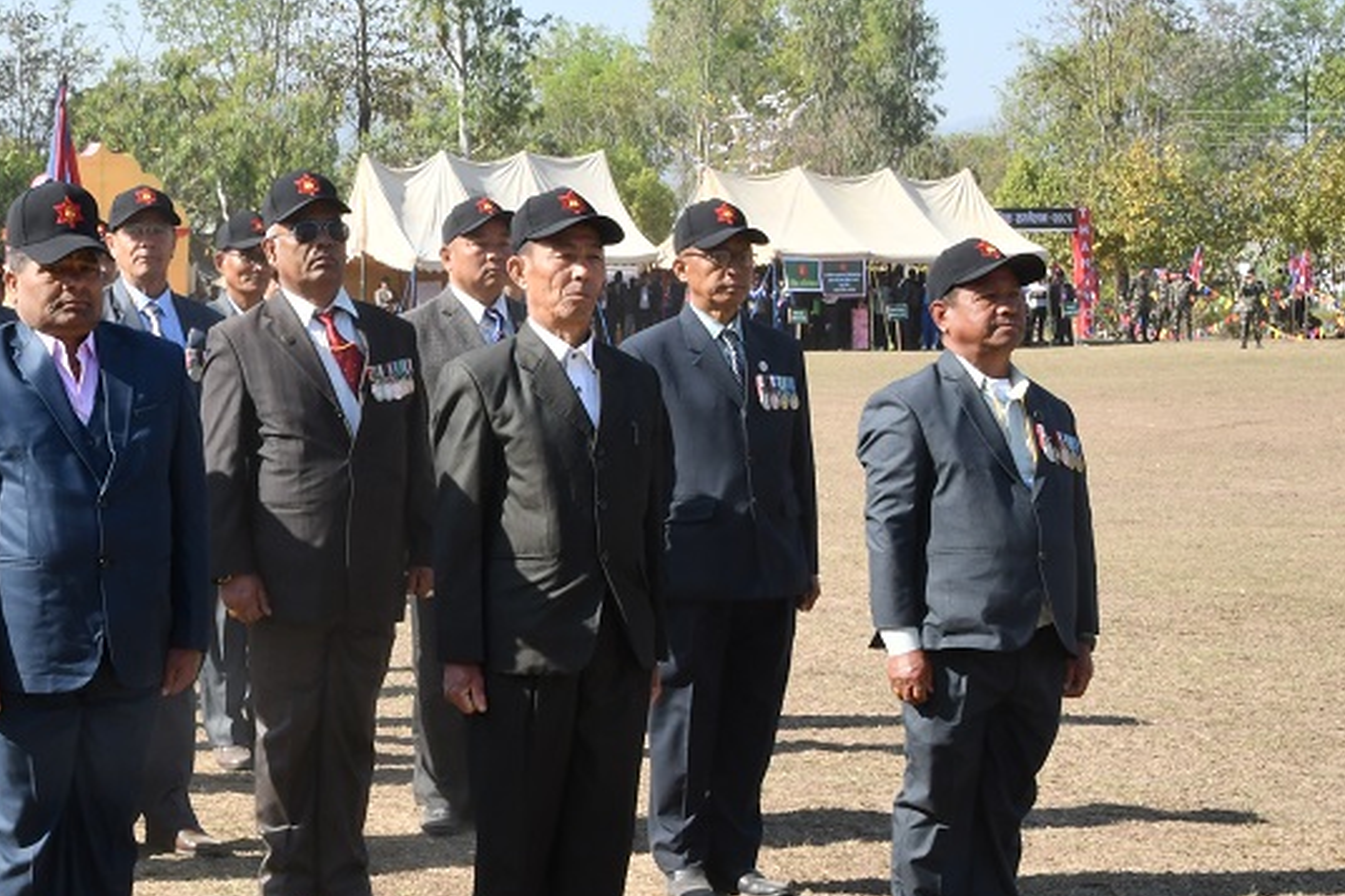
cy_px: 522
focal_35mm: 84
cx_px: 100
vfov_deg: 16.2
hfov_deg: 23.5
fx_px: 3137
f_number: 18
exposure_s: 1/125
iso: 500
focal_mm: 30
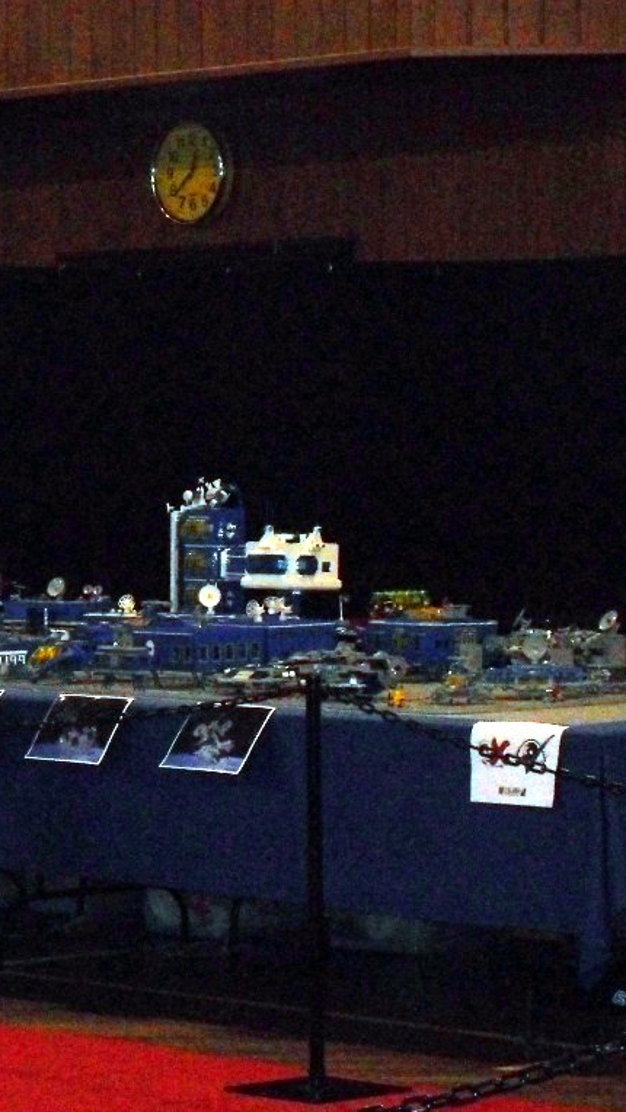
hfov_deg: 7.5
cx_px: 159
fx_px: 4778
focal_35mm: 162
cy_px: 556
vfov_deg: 13.3
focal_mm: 18.1
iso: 400
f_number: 5.2
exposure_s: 1/90
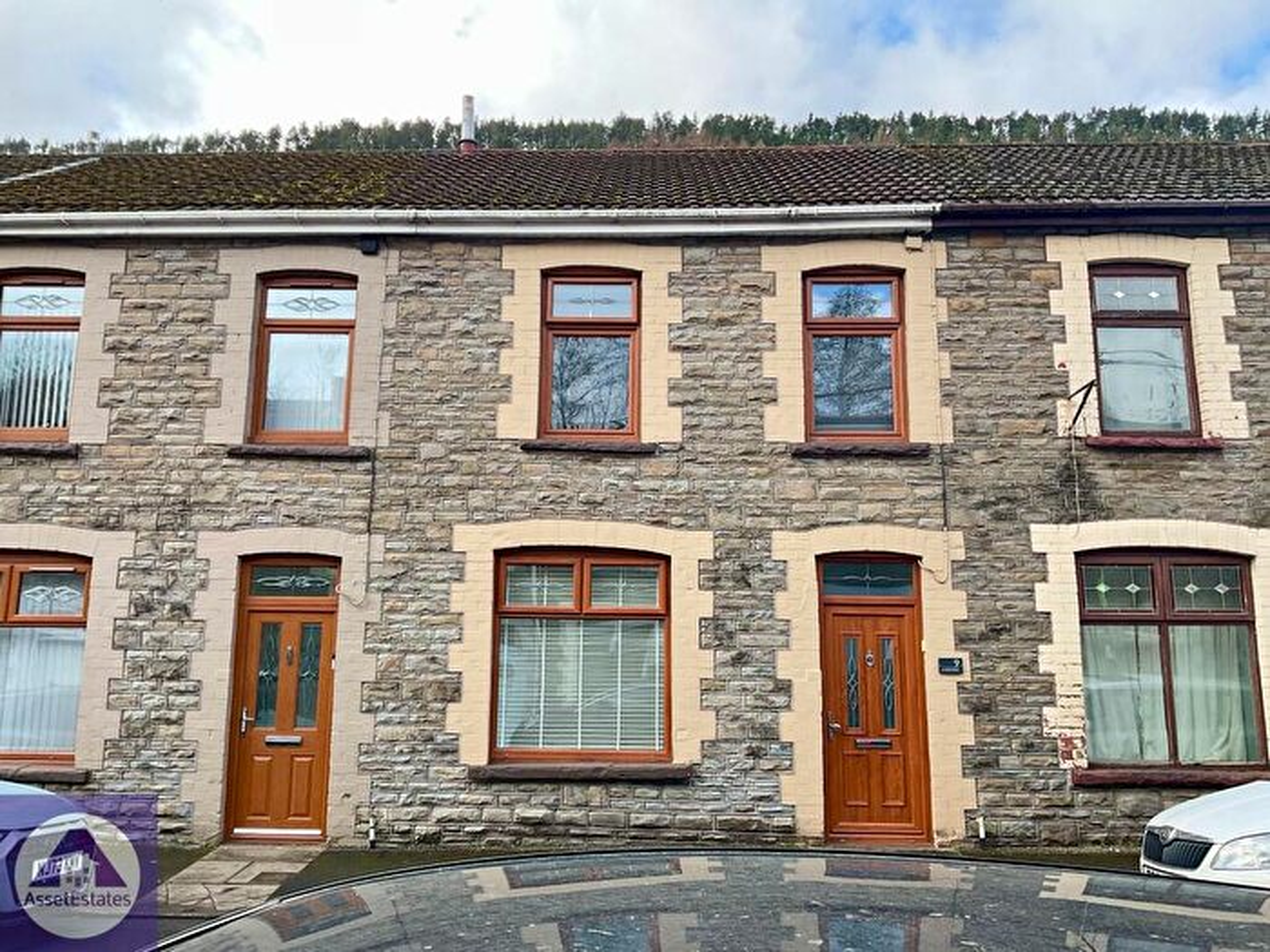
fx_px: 1064
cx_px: 635
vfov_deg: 48.2
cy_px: 476
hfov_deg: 61.7
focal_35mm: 29
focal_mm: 3
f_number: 1.8
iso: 16
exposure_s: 1/375
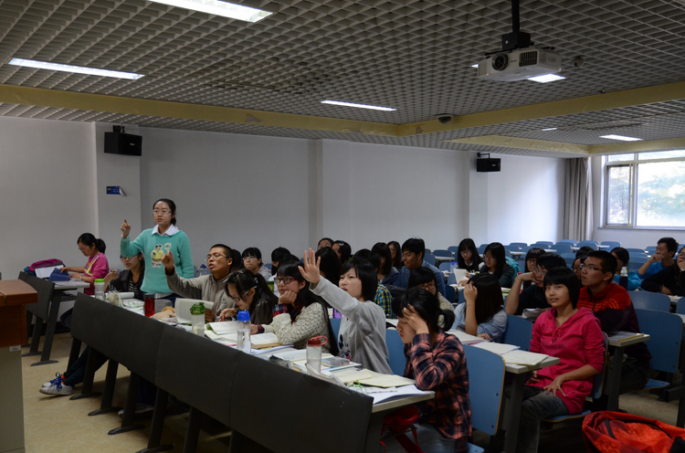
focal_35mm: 32
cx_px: 344
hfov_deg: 58.8
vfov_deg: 40.9
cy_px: 239
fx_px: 607
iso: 1000
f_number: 4
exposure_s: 1/50
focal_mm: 20
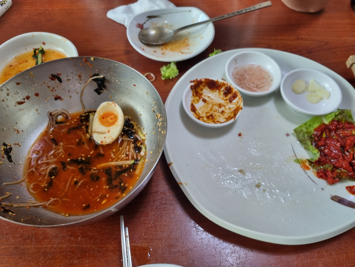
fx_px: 267
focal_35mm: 26
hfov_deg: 67.3
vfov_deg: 53.1
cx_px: 178
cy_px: 134
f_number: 1.8
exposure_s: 1/120
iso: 250
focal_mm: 5.4
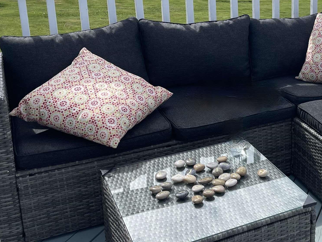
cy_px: 59
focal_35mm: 54
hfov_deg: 33.6
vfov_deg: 26.7
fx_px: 502
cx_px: 292
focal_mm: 4.2
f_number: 1.6
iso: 32
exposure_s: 1/3610
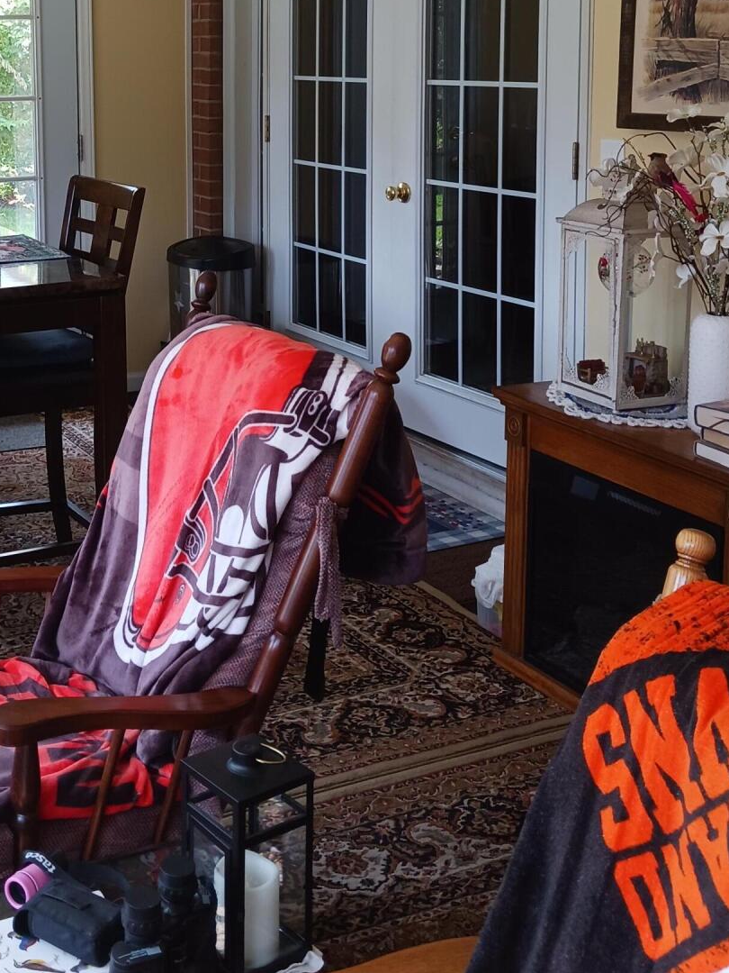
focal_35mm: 50
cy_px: 174
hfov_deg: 28.5
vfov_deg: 36.7
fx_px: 1404
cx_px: 142
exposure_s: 1/60
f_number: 1.8
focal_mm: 4
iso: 125
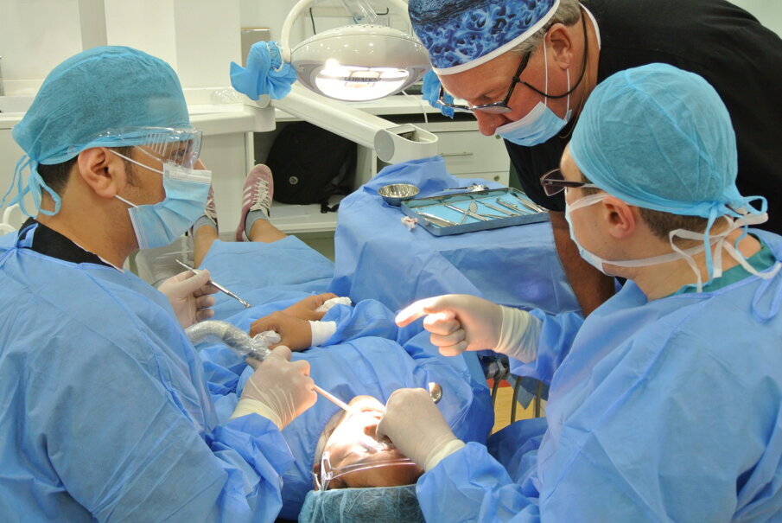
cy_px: 262
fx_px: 913
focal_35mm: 42
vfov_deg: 32.0
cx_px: 391
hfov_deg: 46.4
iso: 400
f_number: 4.2
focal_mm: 15.7
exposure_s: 1/40
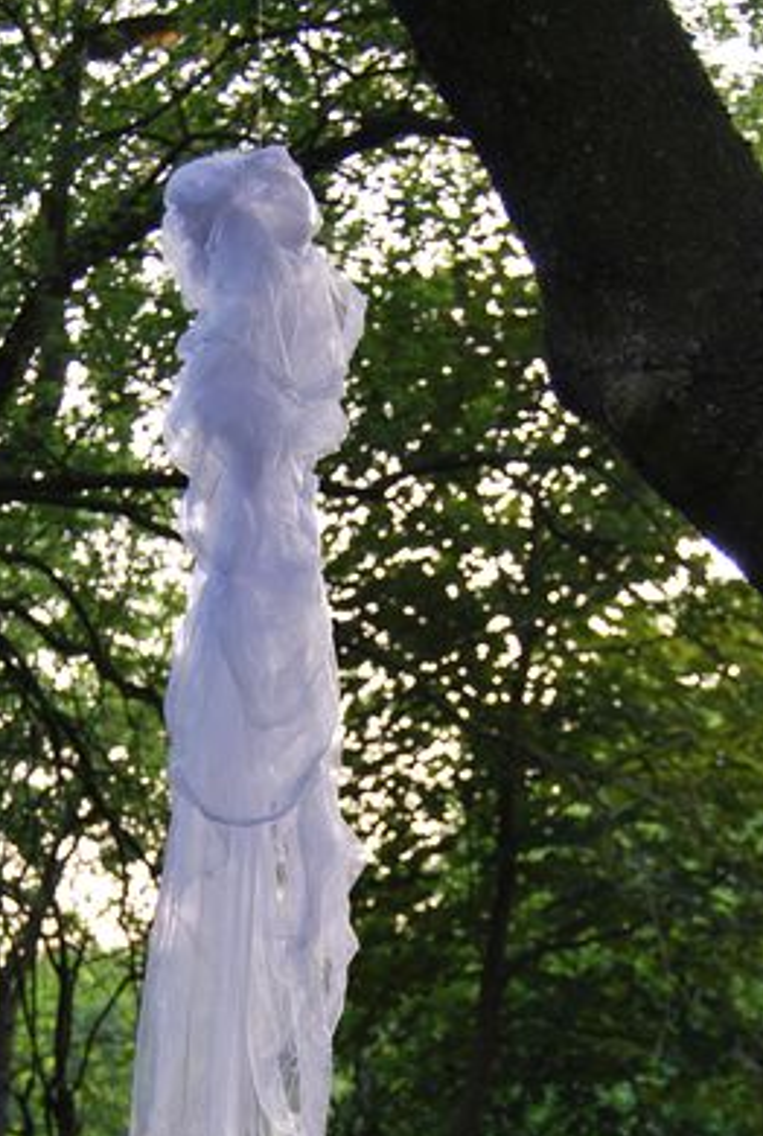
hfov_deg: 20.4
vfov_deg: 29.5
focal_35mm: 67
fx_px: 2119
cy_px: 868
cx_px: 300
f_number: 4.2
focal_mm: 26
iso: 200
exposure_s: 1/60
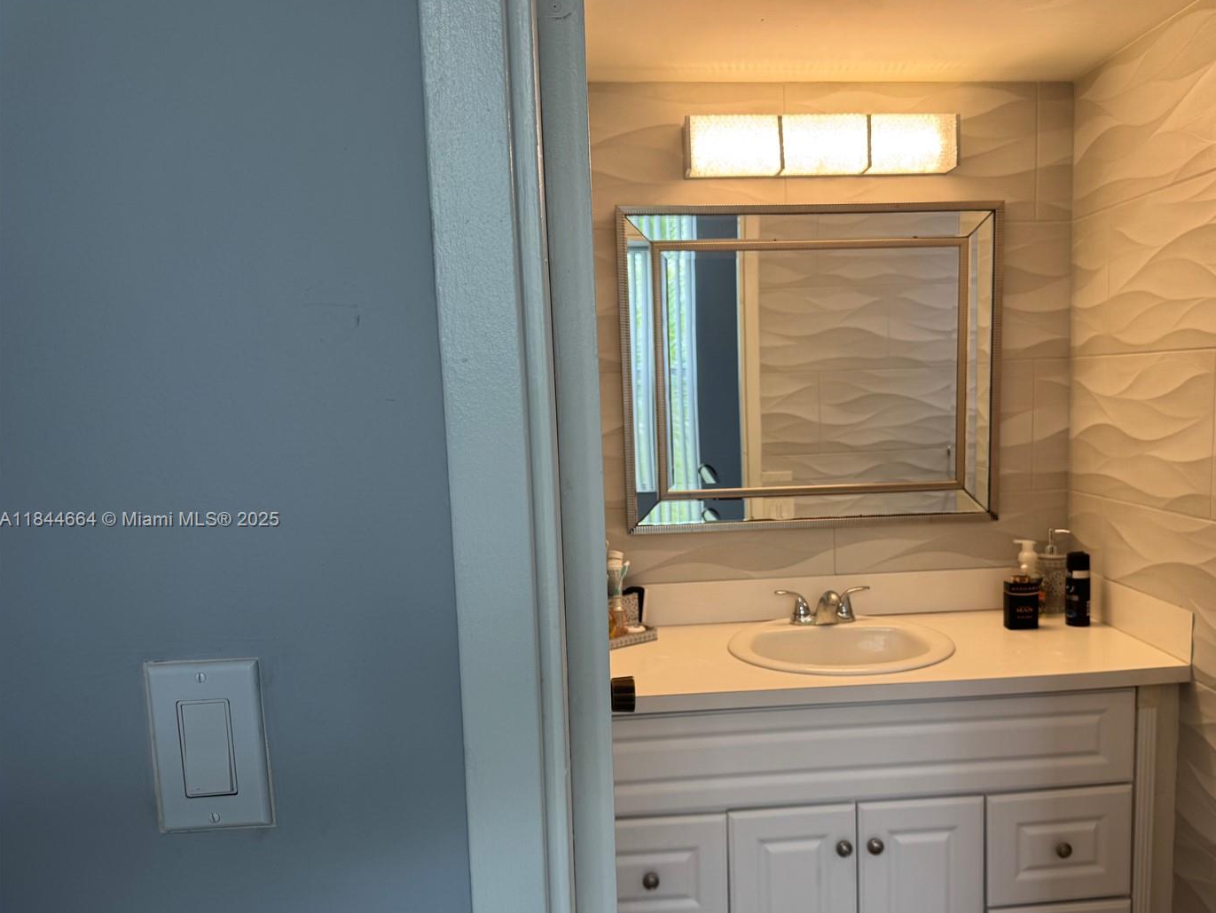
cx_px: 705
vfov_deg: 49.6
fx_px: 984
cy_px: 521
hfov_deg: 63.1
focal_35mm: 28
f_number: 1.78
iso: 64
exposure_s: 1/120
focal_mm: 6.76
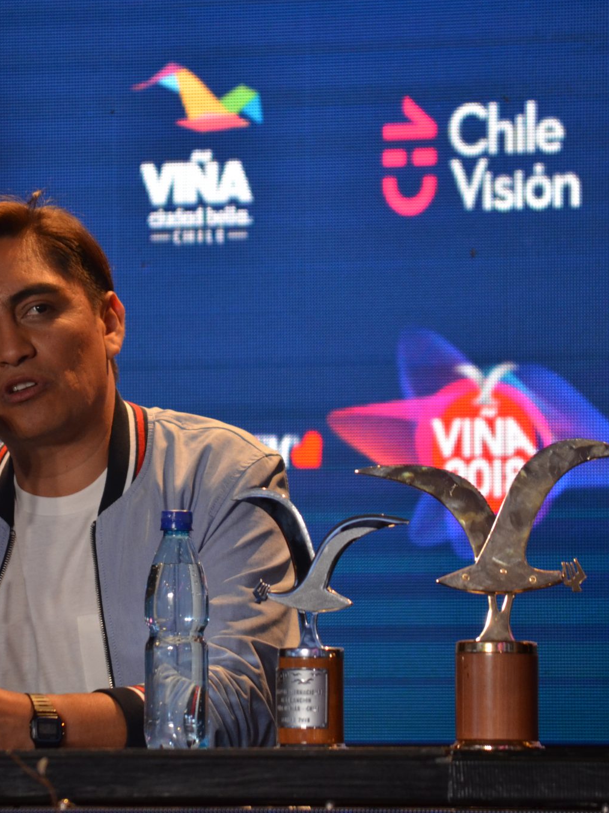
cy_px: 406
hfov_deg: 4.3
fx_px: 8188
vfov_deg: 5.7
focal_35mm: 349
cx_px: 152
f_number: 5.3
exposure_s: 1/100
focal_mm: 160
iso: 800
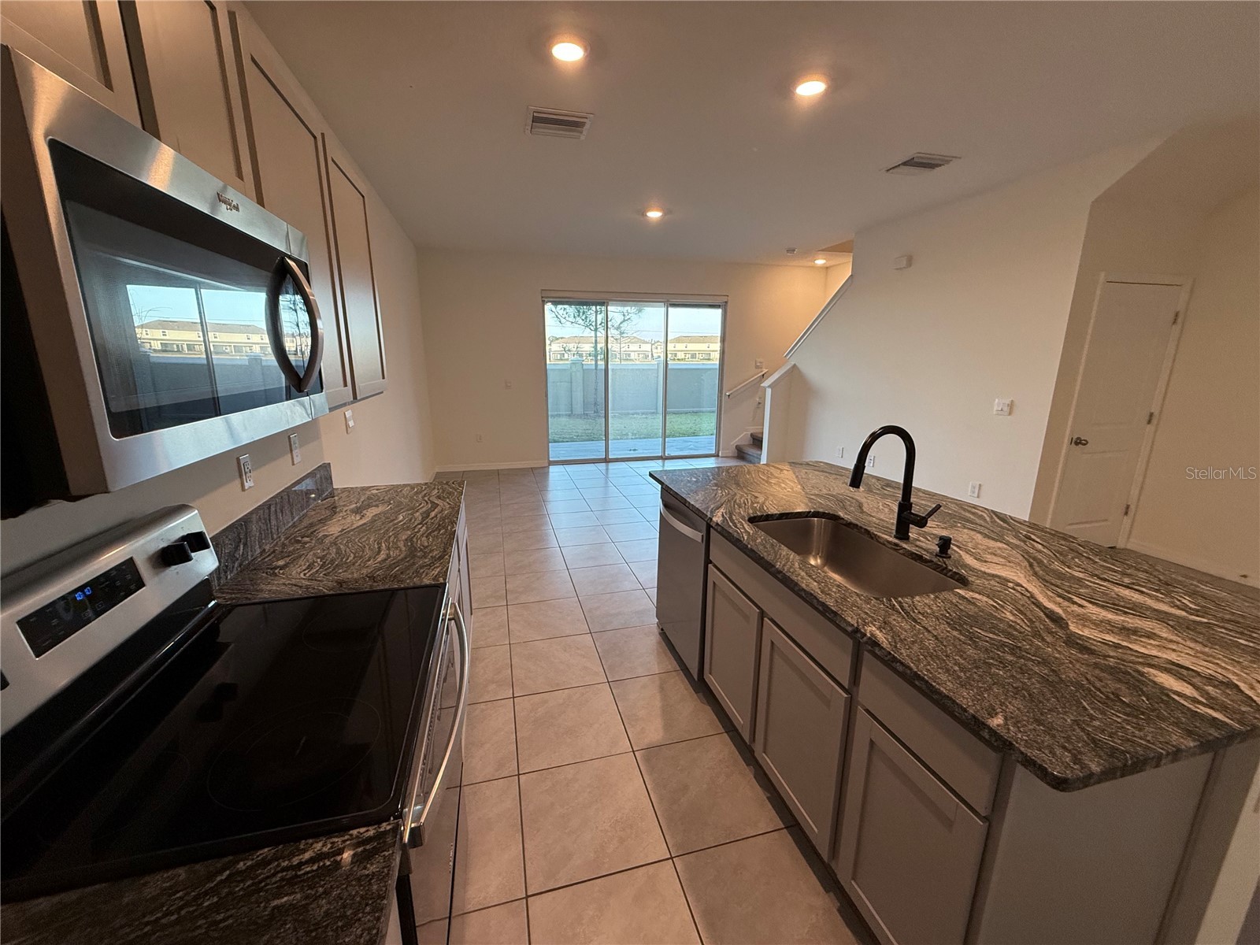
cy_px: 472
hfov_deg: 102.1
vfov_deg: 85.7
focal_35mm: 14
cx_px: 630
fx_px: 510
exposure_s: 1/120
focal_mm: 2.22
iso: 250
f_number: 2.2
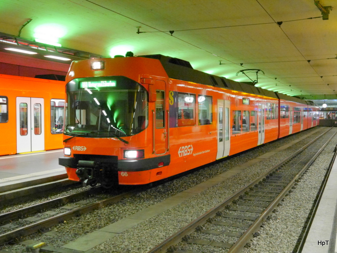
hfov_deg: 44.8
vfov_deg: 34.3
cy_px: 126
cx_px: 168
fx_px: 409
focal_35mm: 42
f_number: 4.3
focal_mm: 21
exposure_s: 1/50
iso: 3200
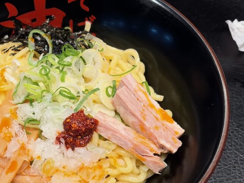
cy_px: 109
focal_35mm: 82
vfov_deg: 18.0
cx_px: 56
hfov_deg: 23.5
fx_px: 578
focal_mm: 5.96
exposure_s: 1/50
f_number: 1.6
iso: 40
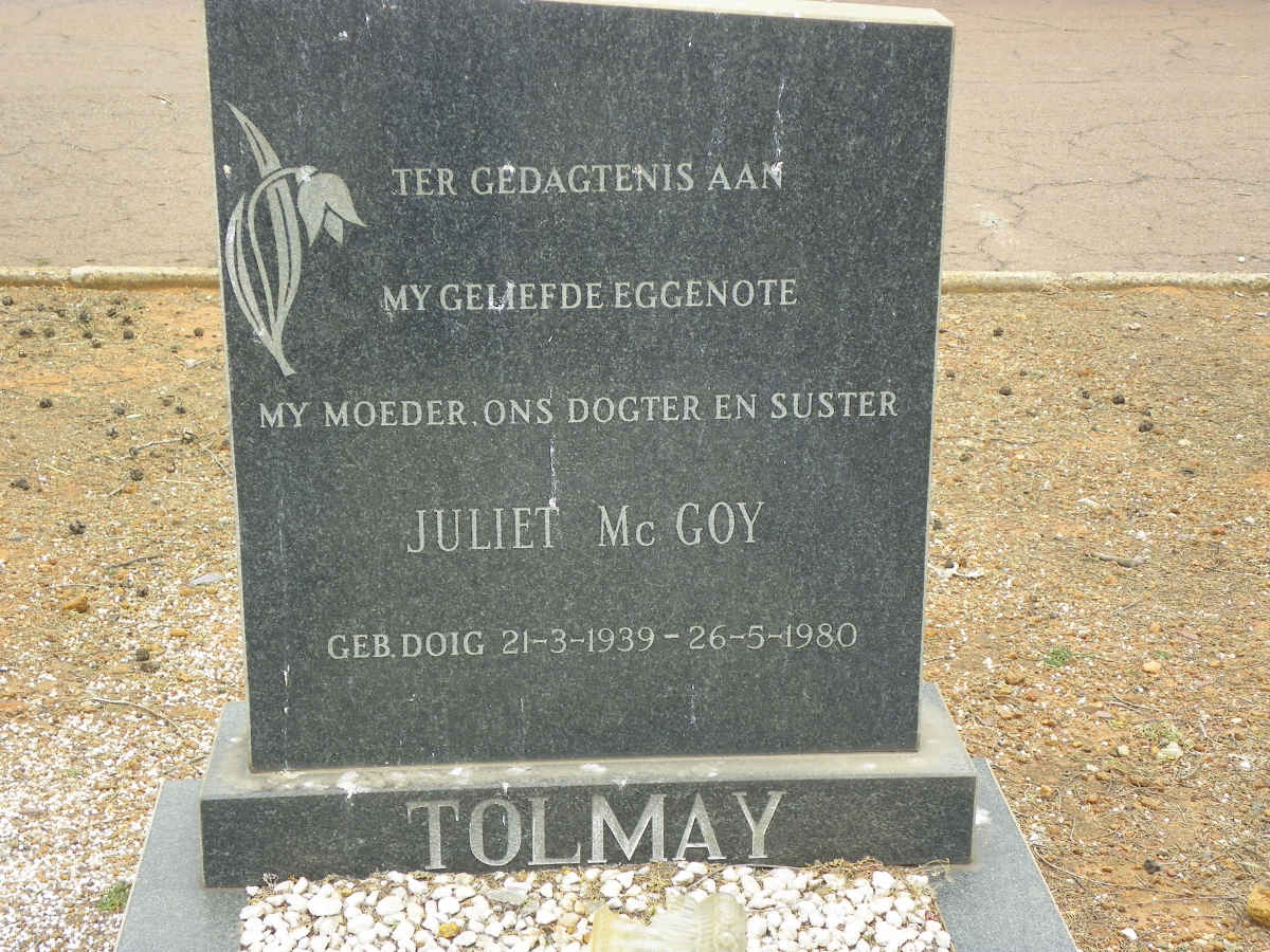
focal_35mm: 64
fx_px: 2348
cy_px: 476
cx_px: 635
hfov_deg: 30.3
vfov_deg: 22.9
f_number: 3.5
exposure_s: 1/100
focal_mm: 11.4
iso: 64
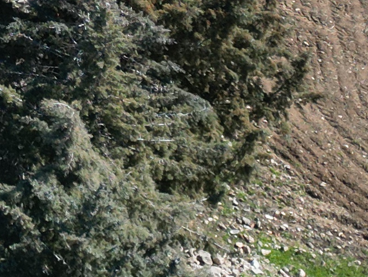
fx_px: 1563
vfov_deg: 8.7
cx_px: -450
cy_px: -488
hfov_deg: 11.6
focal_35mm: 147
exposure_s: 1/2500
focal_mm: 6.72
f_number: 1.7
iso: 150
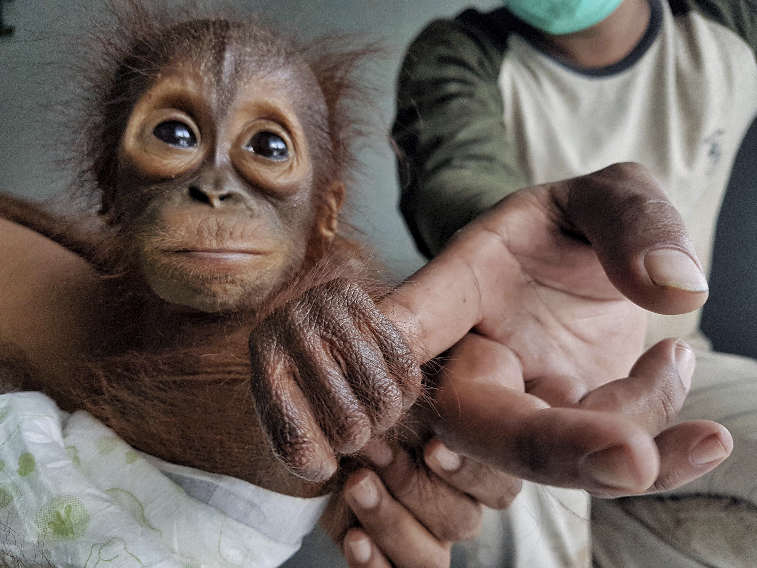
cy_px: 284
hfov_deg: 67.3
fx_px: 569
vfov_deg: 53.1
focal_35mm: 26
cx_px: 378
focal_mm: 4.2
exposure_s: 1/50
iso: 50
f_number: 1.7
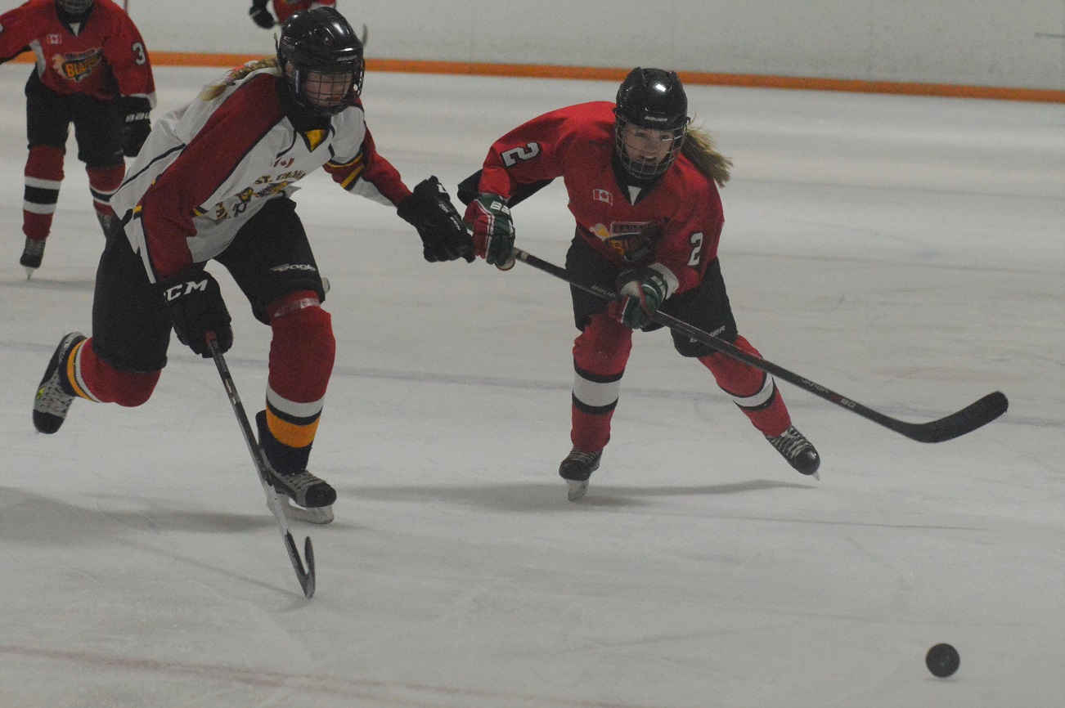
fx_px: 3104
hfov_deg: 19.5
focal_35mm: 105
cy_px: 354
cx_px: 532
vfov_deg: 13.0
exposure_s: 1/1000
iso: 3200
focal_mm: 70
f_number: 4
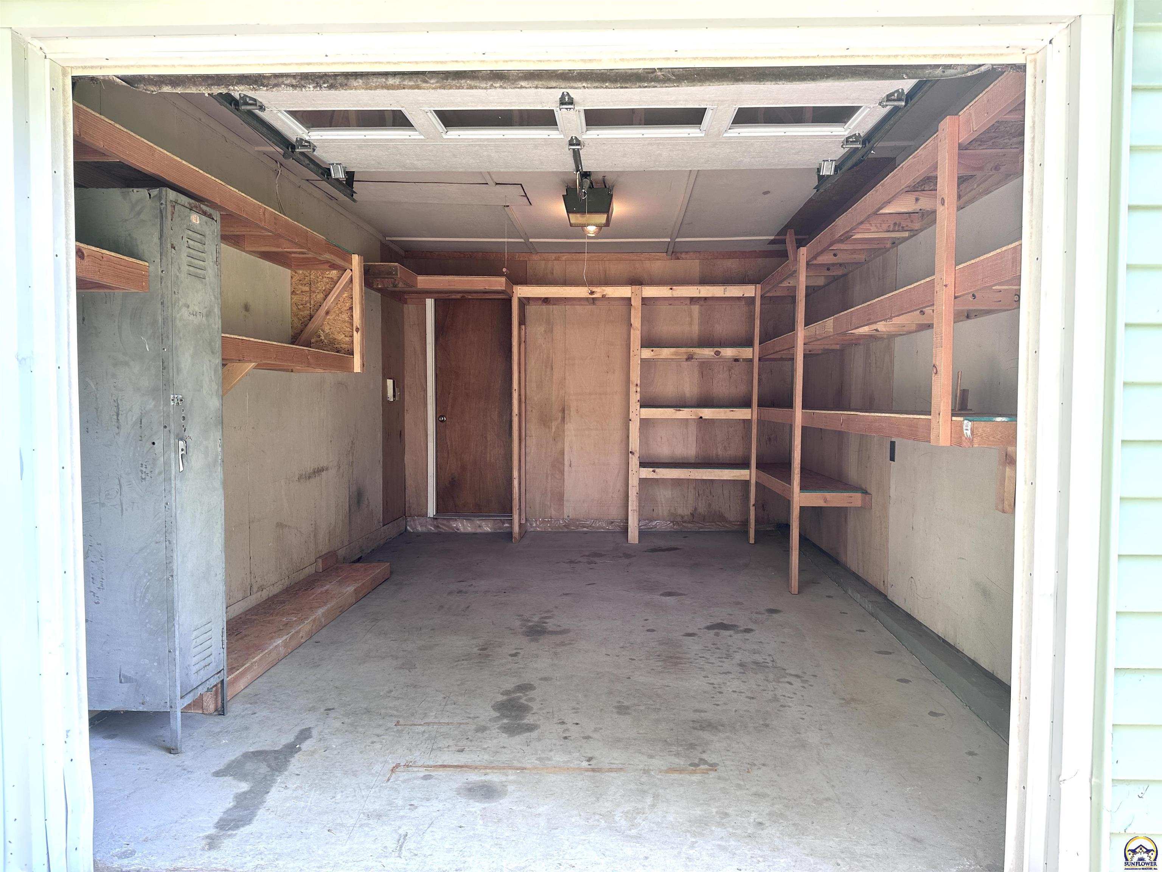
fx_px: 806
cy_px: 436
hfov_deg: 71.6
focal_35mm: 24
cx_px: 581
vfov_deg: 56.8
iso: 80
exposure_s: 1/171
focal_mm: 6.86
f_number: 1.78
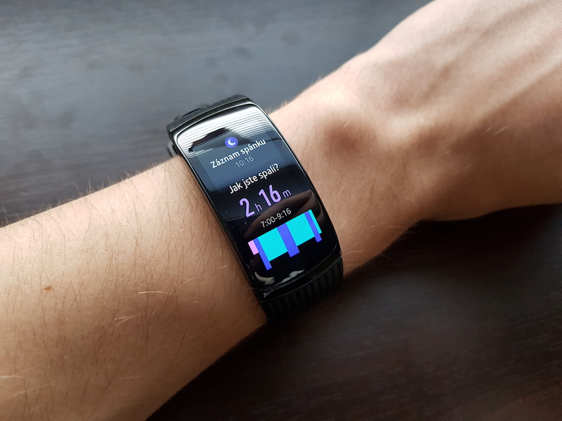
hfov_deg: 67.3
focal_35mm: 26
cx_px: 281
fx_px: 422
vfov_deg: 53.1
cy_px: 210
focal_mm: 4.3
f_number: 1.7
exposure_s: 1/60
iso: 200
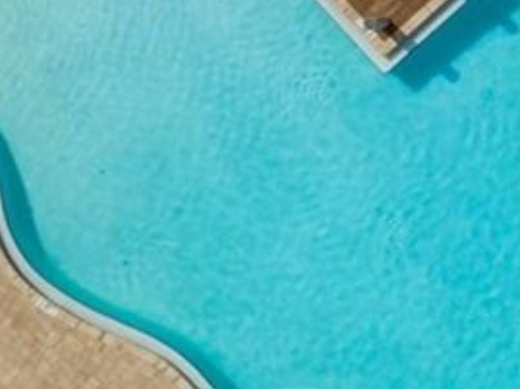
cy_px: 1
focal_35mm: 143
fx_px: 2145
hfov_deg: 12.8
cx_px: 881
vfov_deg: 10.3
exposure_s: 1/3200
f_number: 2.8
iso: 100
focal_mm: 12.29
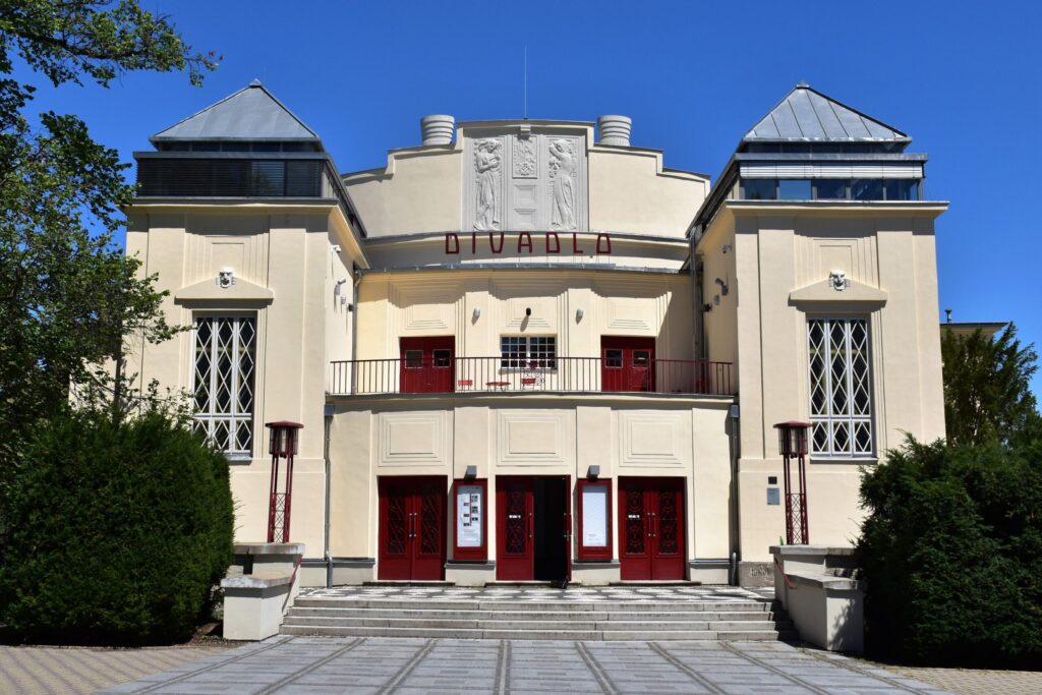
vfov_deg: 36.9
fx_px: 1042
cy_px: 348
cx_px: 521
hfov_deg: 53.1
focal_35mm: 36
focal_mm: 24
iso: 250
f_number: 11
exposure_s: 1/500
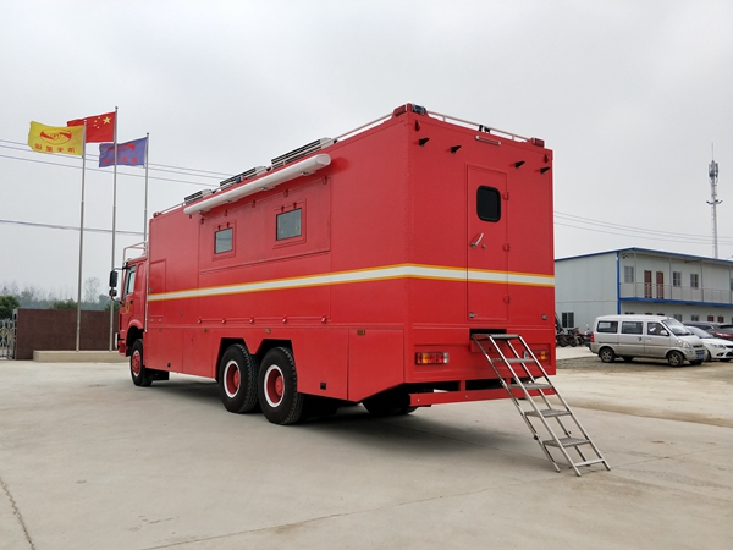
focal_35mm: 25
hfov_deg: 69.4
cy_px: 275
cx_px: 366
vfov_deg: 54.9
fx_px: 529
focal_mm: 4.27
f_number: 1.7
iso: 66
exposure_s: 1/1016
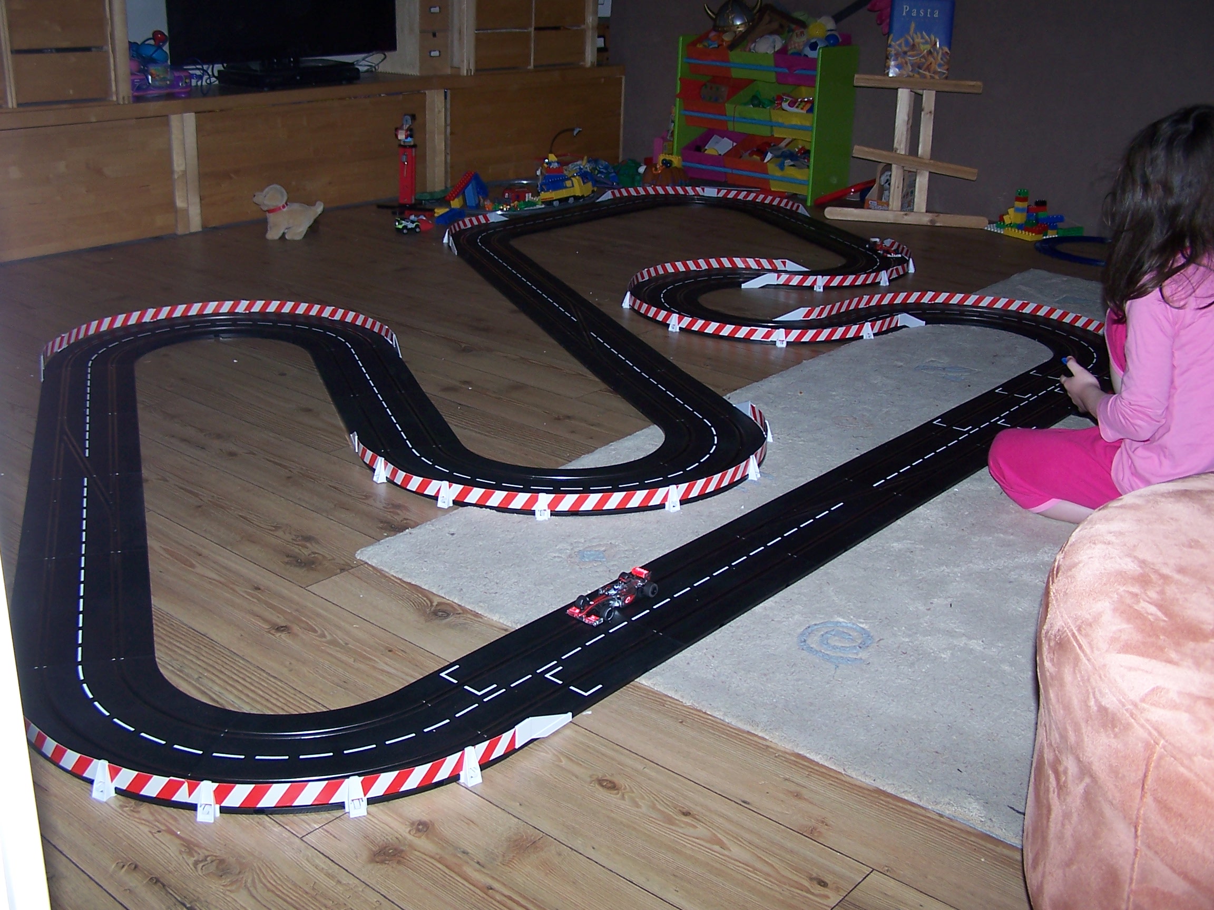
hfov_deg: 49.0
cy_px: 455
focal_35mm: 38
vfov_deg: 37.7
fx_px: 1333
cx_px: 607
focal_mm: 6.3
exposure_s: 1/60
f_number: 2.8
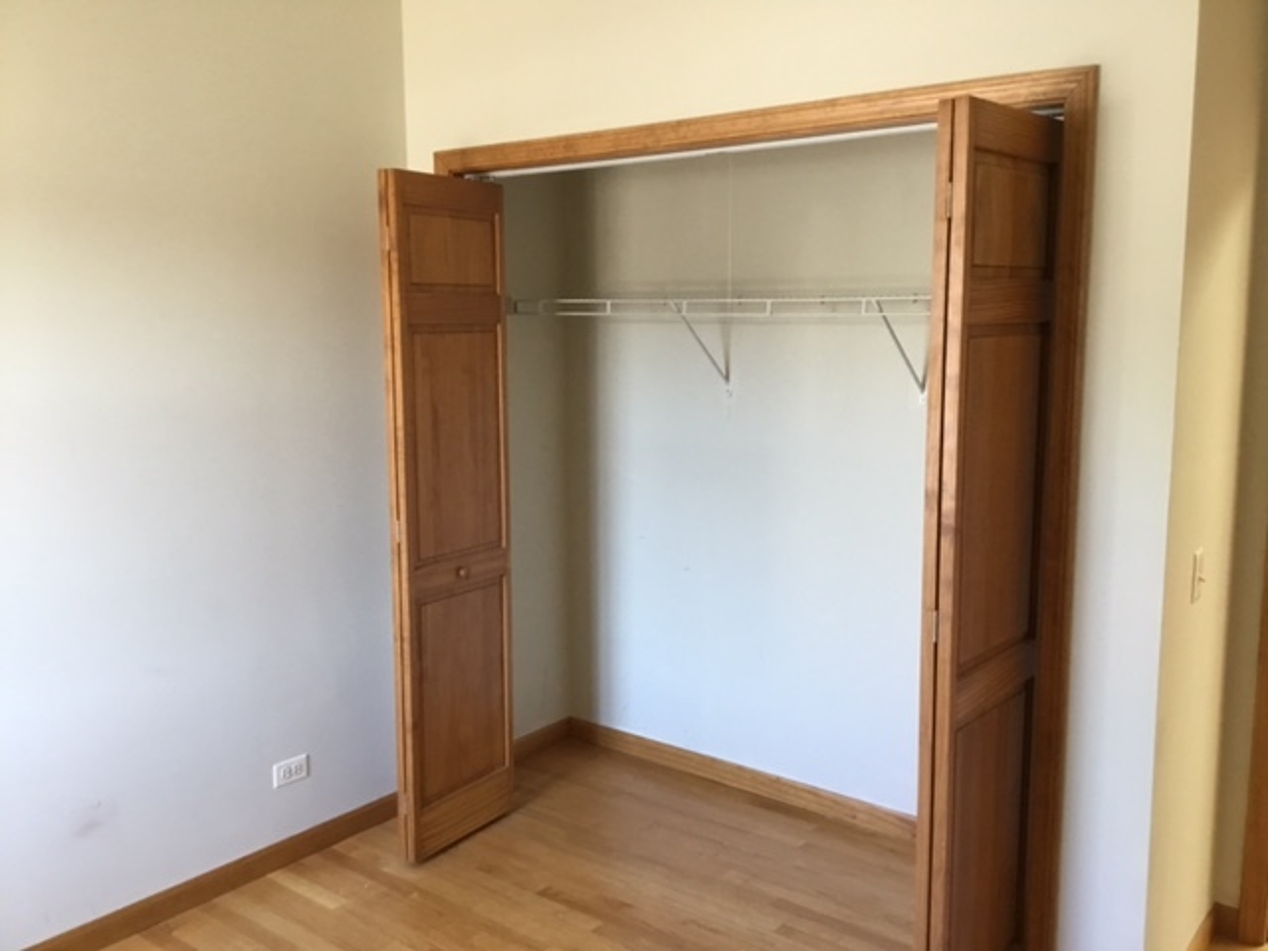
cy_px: 476
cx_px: 634
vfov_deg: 45.4
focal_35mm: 31
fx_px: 1136
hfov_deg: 58.4
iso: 100
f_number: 2.4
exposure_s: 1/30
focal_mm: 3.3
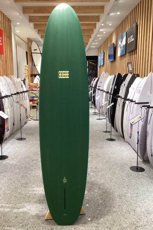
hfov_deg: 39.9
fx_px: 210
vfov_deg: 57.2
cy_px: 113
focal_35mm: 33
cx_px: 66
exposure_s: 1/60
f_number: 2.4
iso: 320
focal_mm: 3.3
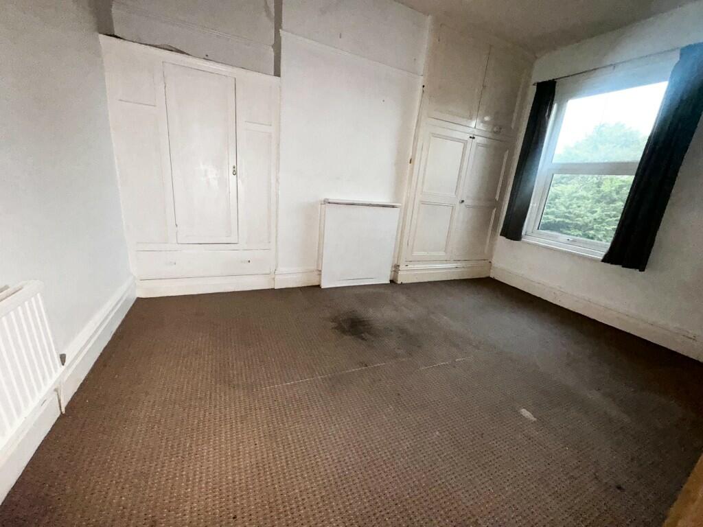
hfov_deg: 102.1
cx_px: 352
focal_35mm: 14
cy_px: 264
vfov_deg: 85.7
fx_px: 284
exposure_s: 1/50
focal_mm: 2.22
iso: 400
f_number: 2.2
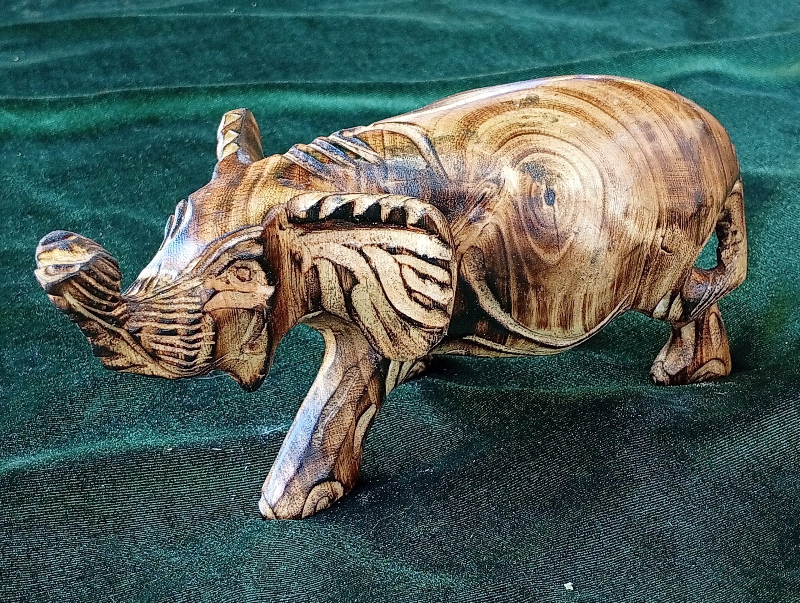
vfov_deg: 27.1
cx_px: 400
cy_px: 302
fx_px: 1250
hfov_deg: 35.5
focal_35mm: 54
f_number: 1.8
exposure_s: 1/33.3
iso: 383
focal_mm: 3.98
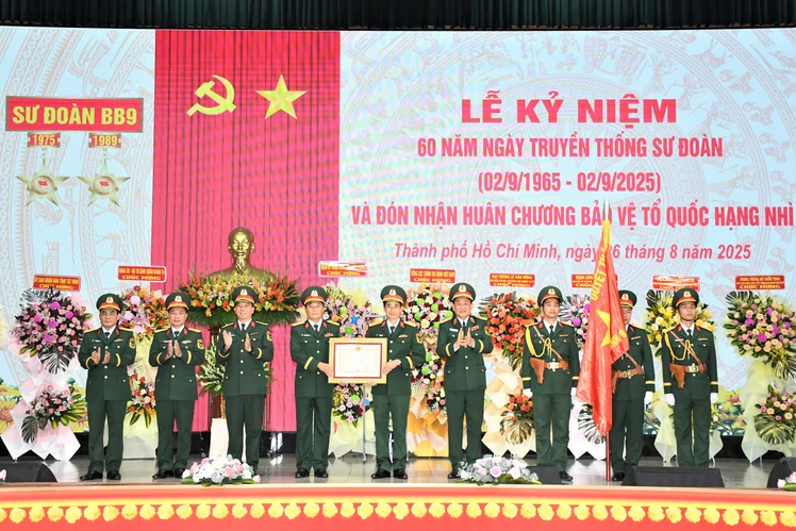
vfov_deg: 26.5
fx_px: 1128
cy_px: 266
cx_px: 398
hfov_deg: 38.9
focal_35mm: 51
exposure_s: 1/160
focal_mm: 34
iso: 1600
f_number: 4.2
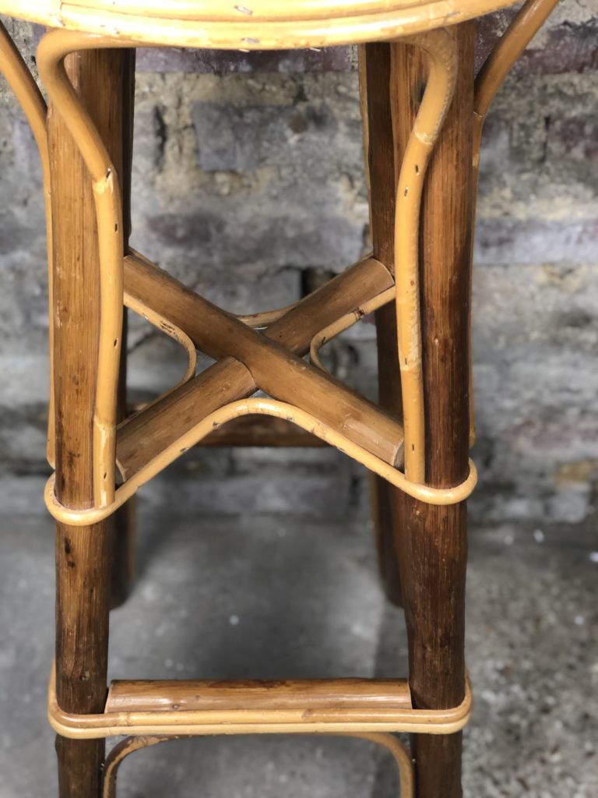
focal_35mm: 52
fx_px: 1198
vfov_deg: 36.8
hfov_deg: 28.0
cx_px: 299
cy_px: 399
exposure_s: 1/50
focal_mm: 6
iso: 125
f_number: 2.4
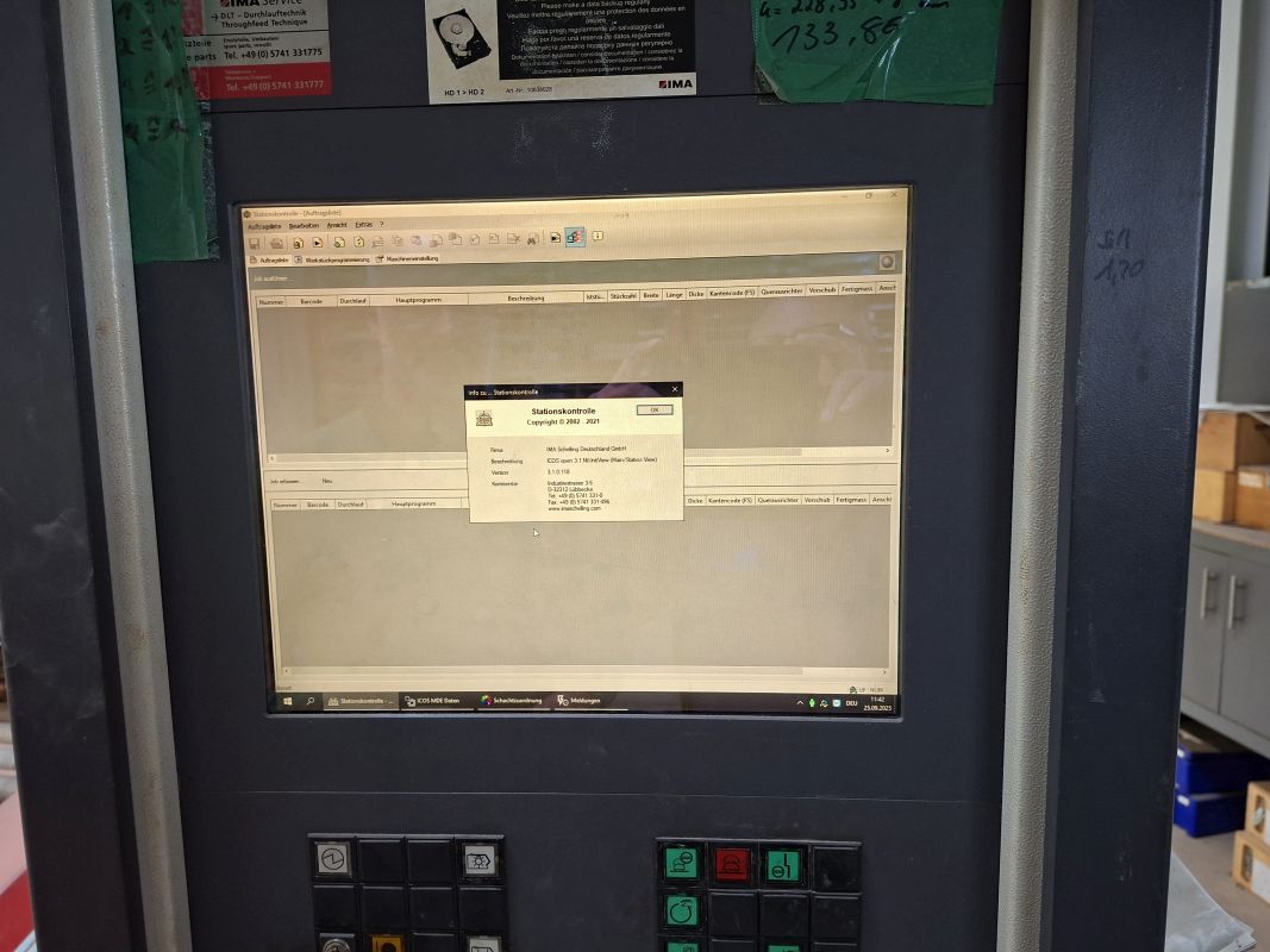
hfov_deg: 73.9
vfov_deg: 58.9
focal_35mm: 23
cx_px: 635
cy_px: 476
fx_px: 844
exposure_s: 1/40
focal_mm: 5.54
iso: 320
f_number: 1.8
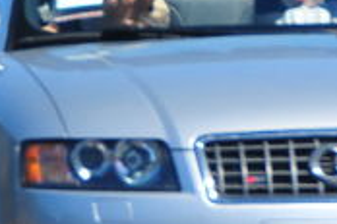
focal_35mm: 1239
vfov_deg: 1.1
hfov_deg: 1.7
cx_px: 103
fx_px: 11598
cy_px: 76
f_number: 7.1
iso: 320
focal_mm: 120
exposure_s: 1/200
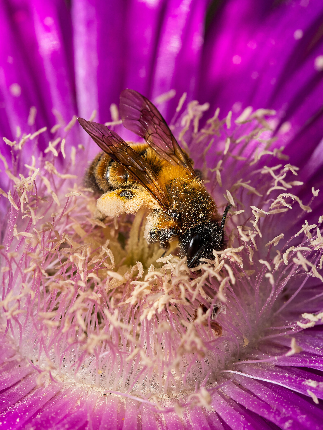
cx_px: 162
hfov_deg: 12.4
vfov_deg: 16.4
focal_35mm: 120
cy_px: 215
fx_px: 1492
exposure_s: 1/250
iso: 800
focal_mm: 60
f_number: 8
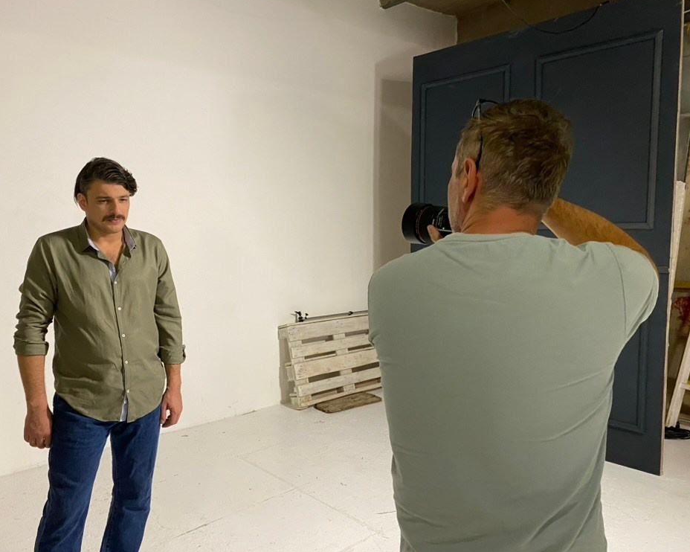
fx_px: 572
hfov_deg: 62.2
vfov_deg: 51.5
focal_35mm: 28
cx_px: 320
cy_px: 280
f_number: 1.8
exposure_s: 1/50
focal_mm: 4.25
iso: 200
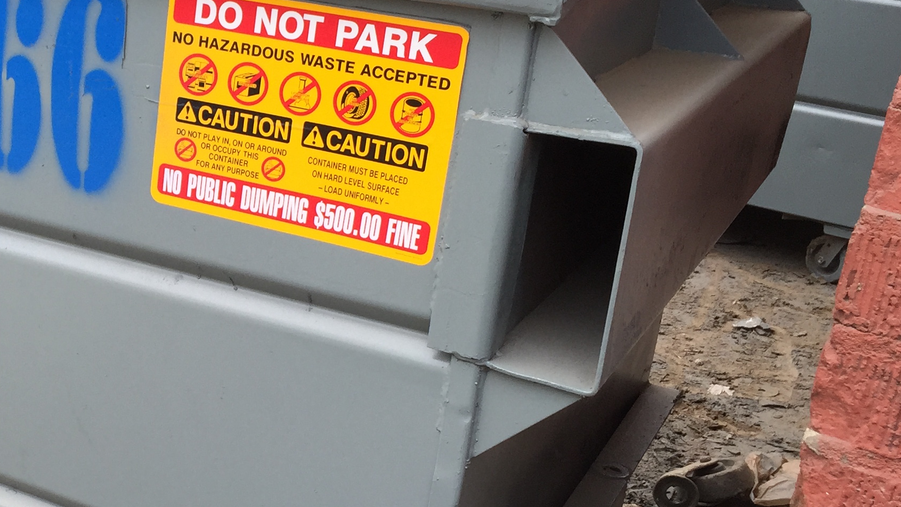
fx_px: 1457
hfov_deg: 32.3
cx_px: 52
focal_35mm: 61
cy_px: 276
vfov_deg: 19.7
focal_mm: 4.15
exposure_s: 1/273
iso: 32
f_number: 2.2
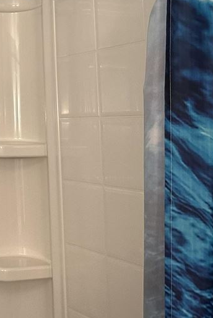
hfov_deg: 19.0
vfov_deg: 31.7
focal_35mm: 62
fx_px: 549
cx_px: -118
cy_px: 72
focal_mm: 6.86
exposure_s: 1/60
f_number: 1.78
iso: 250
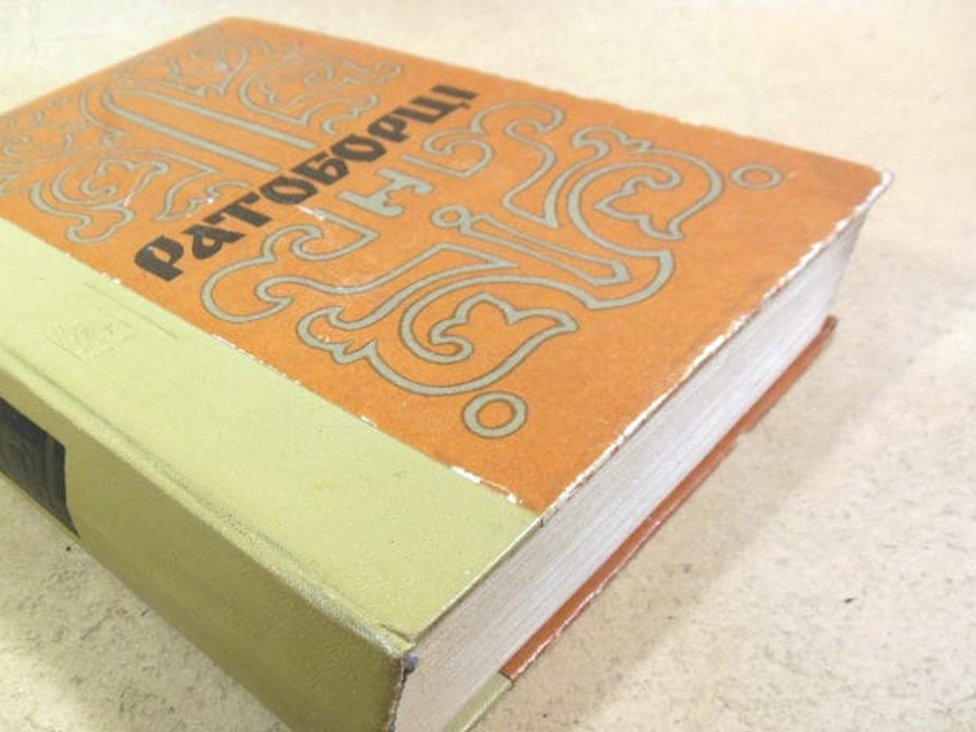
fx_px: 931
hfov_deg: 54.4
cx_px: 340
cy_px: 378
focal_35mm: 33
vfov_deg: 43.0
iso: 160
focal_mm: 4.5
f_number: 3.2
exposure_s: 1/30
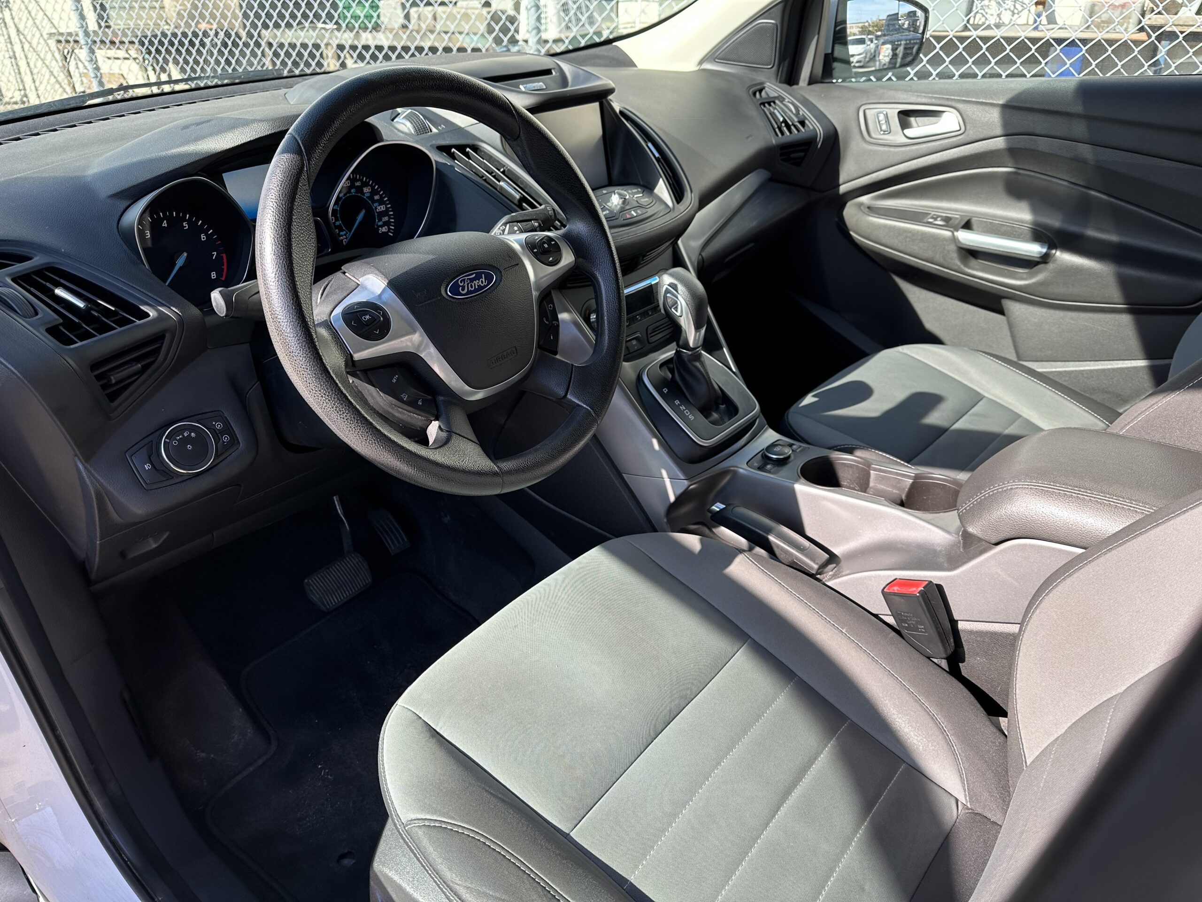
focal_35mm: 24
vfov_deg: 56.8
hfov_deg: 71.6
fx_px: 833
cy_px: 451
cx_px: 601
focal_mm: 6.86
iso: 80
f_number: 1.78
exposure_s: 1/601
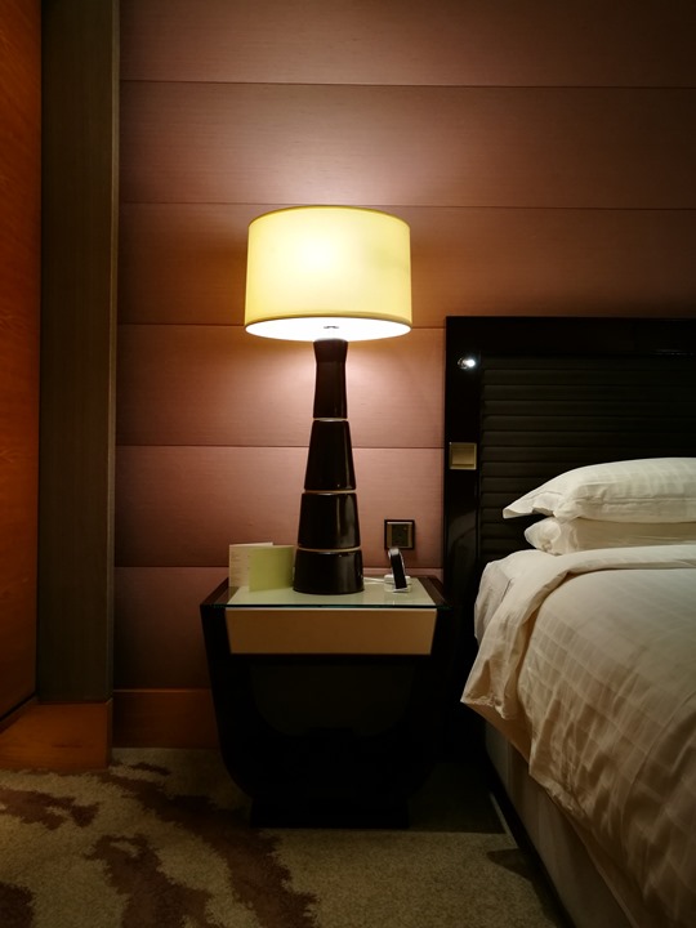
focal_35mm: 27
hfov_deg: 51.4
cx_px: 348
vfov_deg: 65.3
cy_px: 464
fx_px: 724
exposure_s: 1/30
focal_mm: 4.5
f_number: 2.2
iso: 200
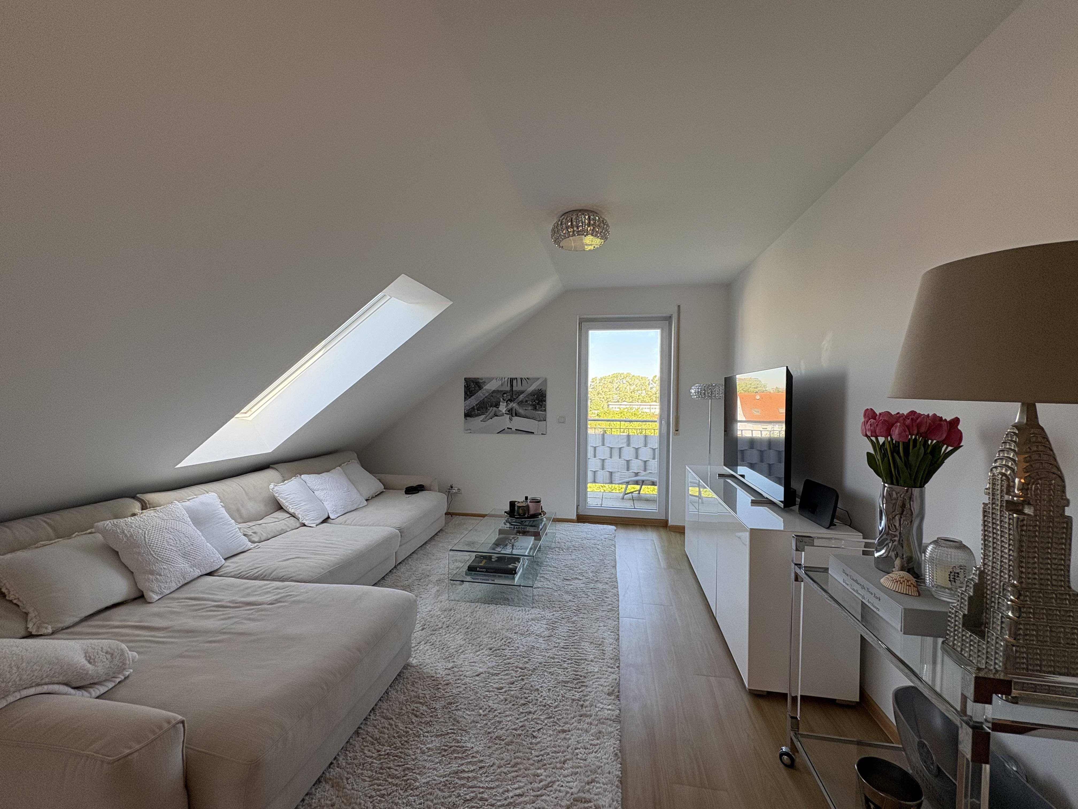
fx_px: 436
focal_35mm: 14
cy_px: 404
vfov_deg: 85.7
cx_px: 539
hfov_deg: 102.1
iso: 64
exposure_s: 1/159
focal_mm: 2.22
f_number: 2.2
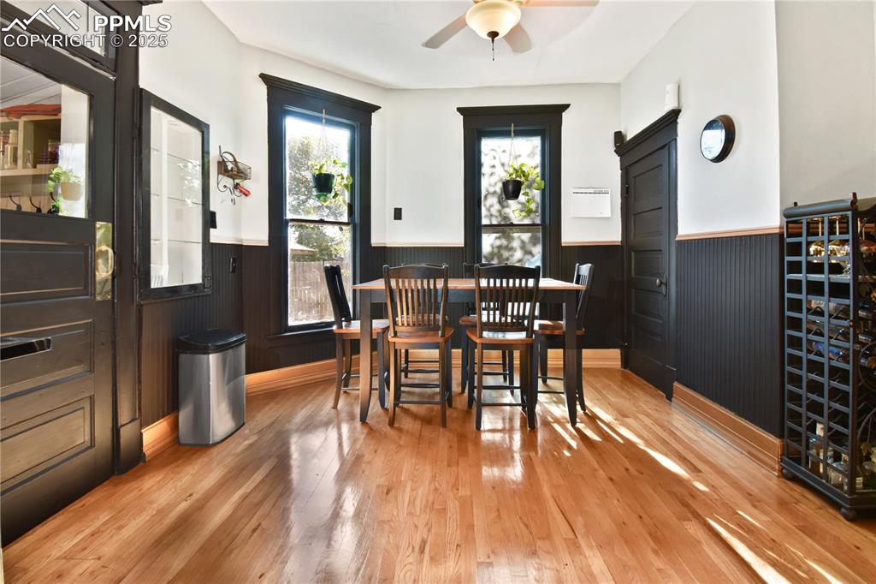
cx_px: 438
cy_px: 292
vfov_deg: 77.3
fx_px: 365
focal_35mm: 15
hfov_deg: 100.4
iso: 320
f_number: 8
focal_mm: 10
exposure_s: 1/10
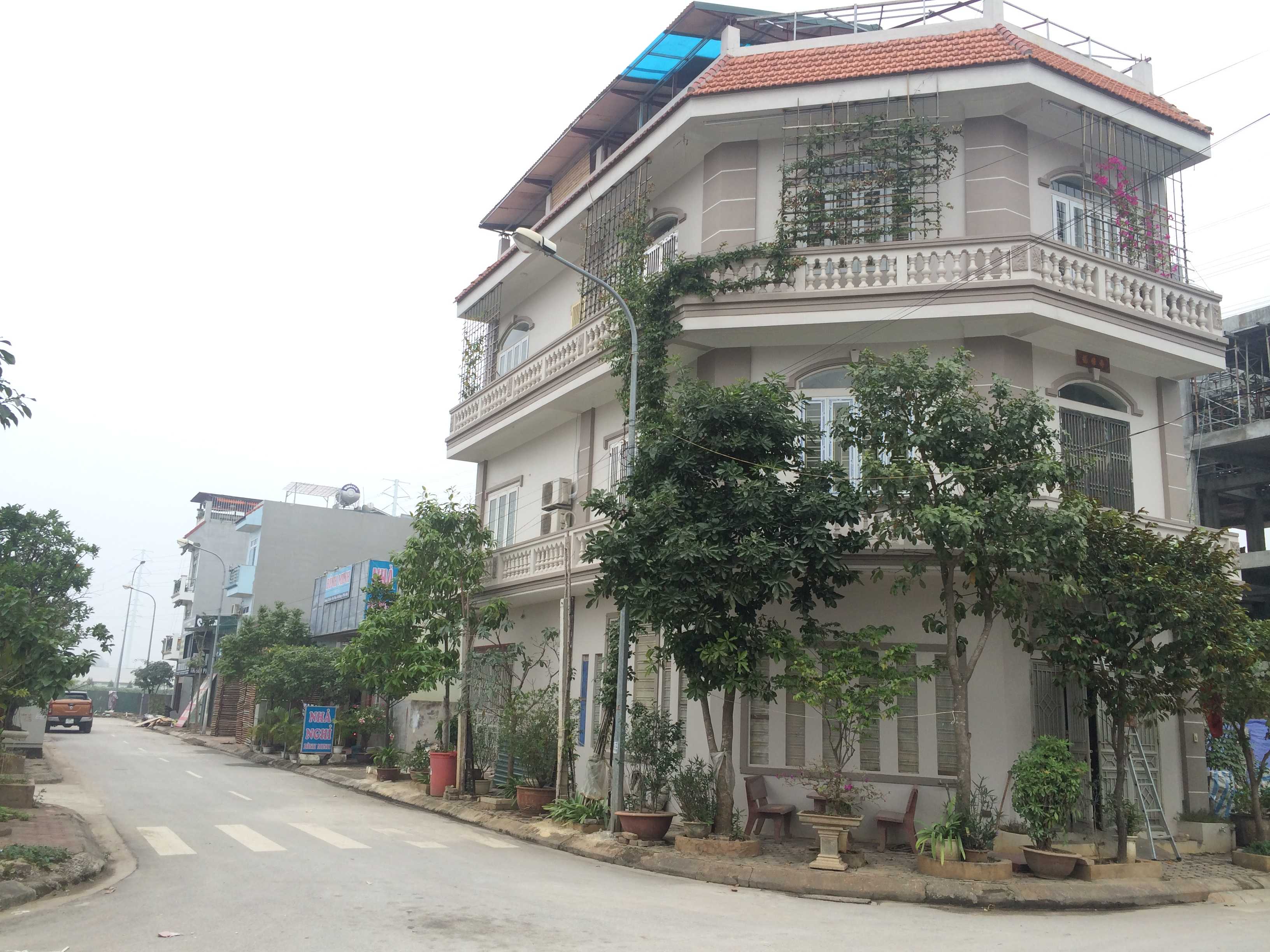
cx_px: 635
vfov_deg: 46.8
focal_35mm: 30
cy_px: 476
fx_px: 1101
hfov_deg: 60.0
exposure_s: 1/302
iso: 32
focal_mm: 4.12
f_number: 2.2
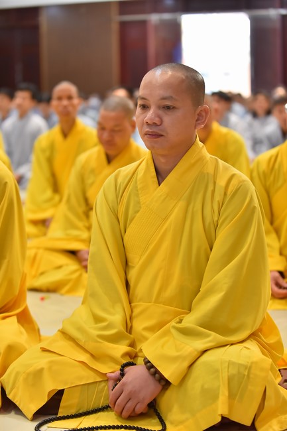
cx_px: 144
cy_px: 216
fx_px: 837
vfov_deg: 28.9
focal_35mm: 70
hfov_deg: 19.4
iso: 1250
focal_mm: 70
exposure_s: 1/250
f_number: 2.8
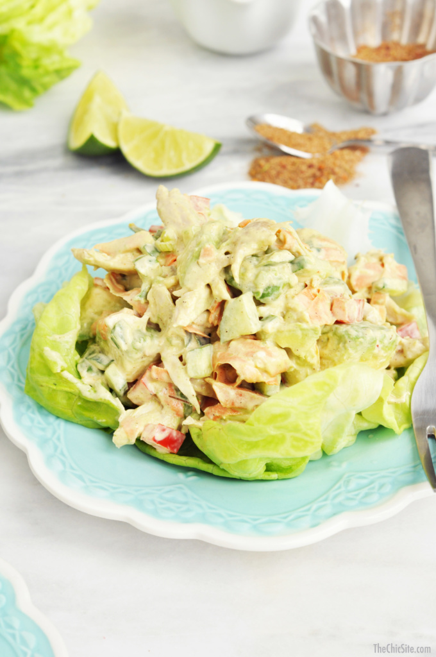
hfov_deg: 18.1
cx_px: 218
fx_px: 1366
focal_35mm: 75
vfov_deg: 27.0
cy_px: 328
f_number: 5.6
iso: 200
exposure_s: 1/125
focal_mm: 50
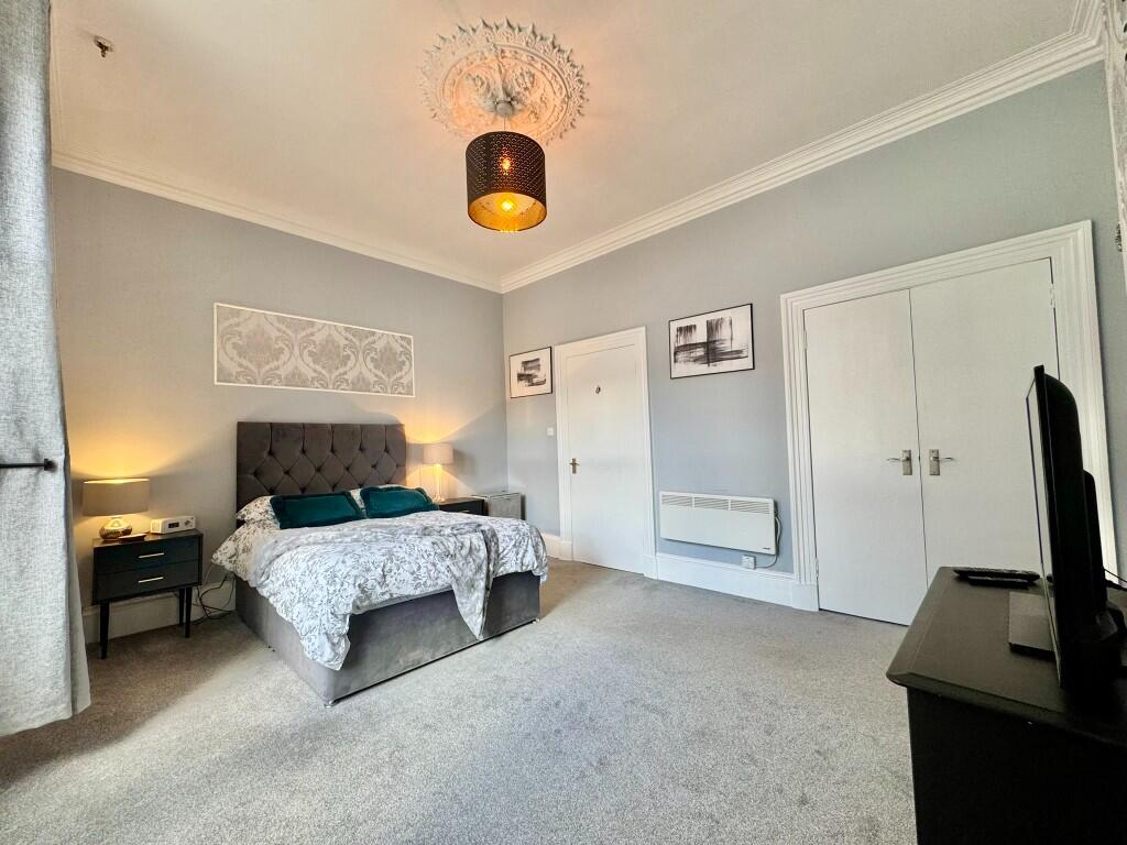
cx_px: 564
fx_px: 456
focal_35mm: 14
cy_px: 422
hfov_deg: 102.1
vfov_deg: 85.7
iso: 125
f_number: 2.2
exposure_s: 1/100
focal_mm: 2.22
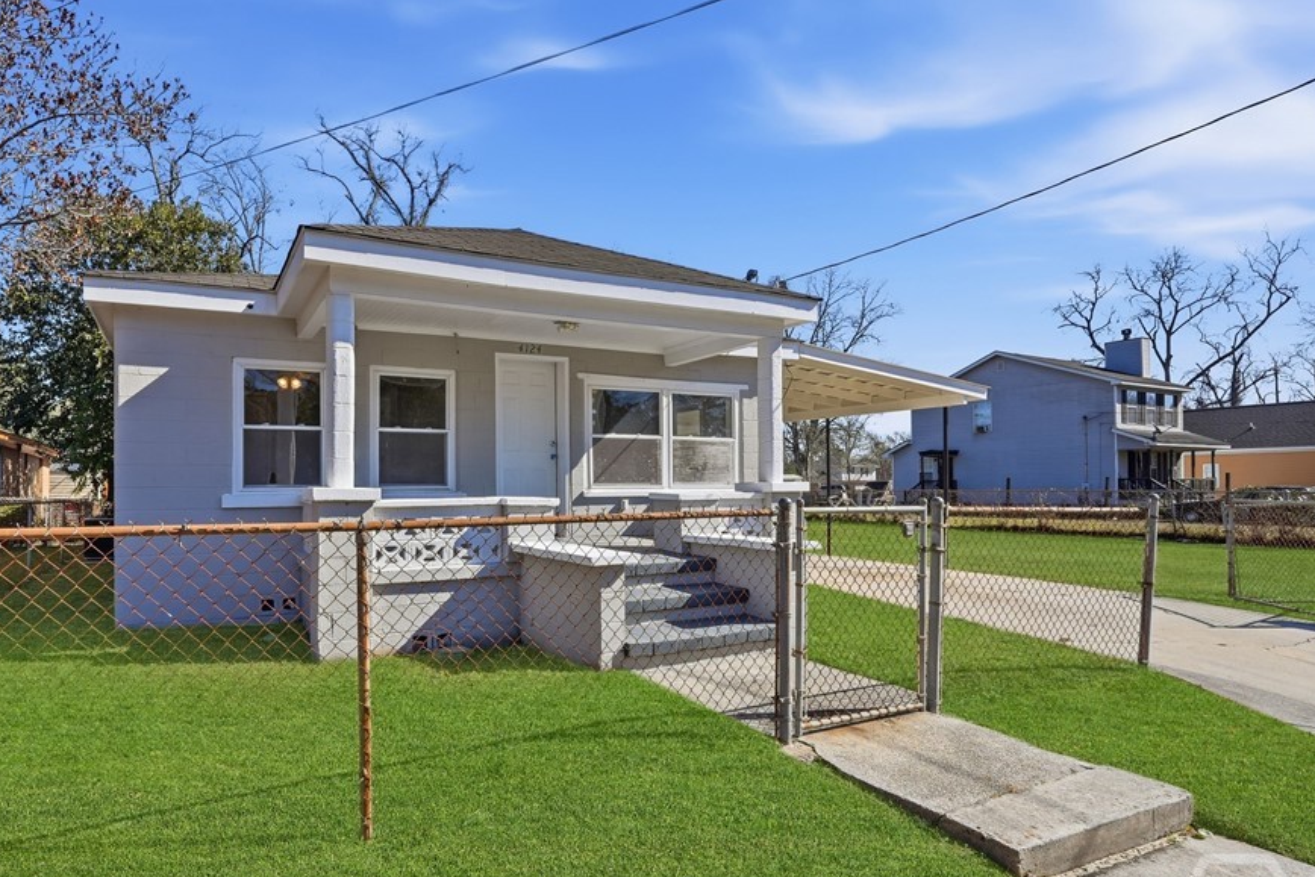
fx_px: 731
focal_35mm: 20
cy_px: 474
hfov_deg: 82.6
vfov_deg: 61.9
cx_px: 505
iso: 320
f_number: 9
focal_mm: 16
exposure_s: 1/8000
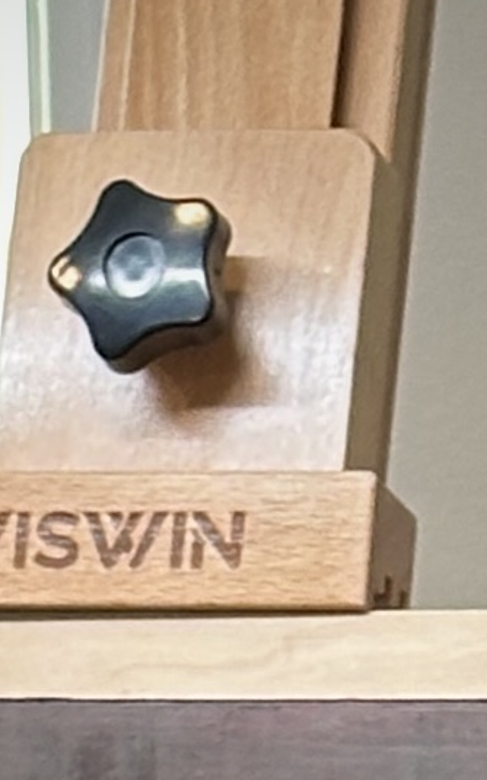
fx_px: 6695
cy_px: 1997
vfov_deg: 6.3
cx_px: -362
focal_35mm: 315
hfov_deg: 4.1
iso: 80
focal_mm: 6.86
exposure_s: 1/60
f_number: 1.78
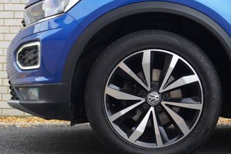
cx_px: 132
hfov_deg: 23.9
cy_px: 64
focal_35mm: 85
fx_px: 546
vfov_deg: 16.1
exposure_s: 1/160
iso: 400
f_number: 5
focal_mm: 32
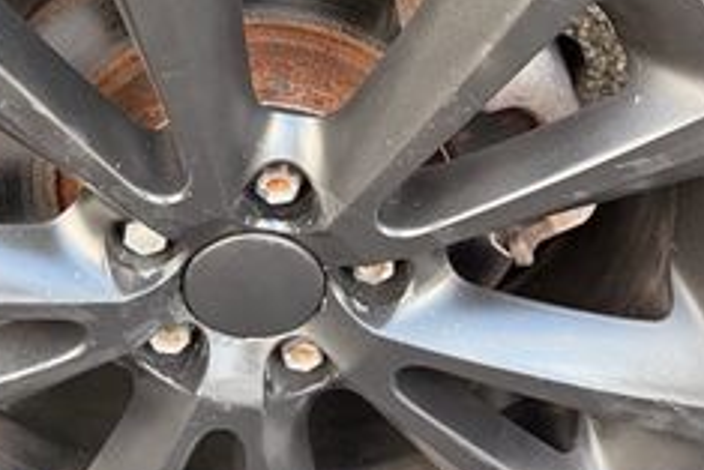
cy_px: 84
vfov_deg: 19.8
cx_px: 291
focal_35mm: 68
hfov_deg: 29.6
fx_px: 1331
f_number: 1.78
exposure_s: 1/81
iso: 200
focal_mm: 6.76
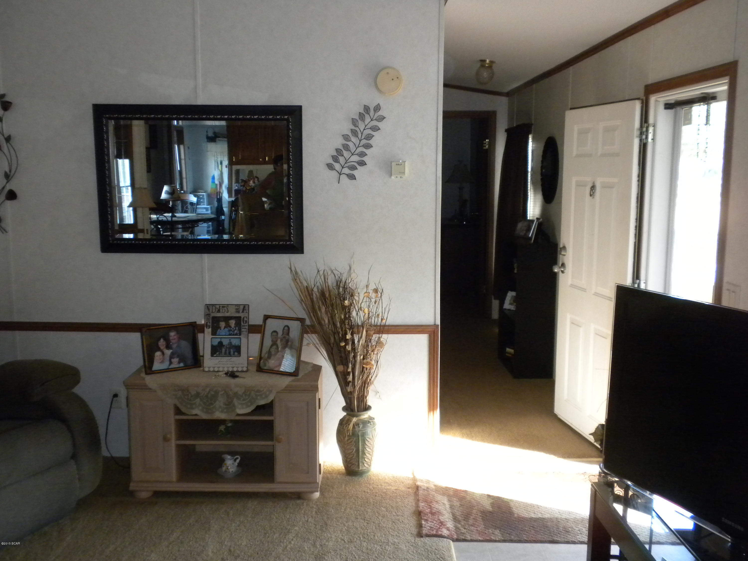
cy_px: 280
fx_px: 800
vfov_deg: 38.7
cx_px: 374
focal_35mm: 37
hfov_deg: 50.1
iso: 400
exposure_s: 1/30
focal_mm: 6.6
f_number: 3.5
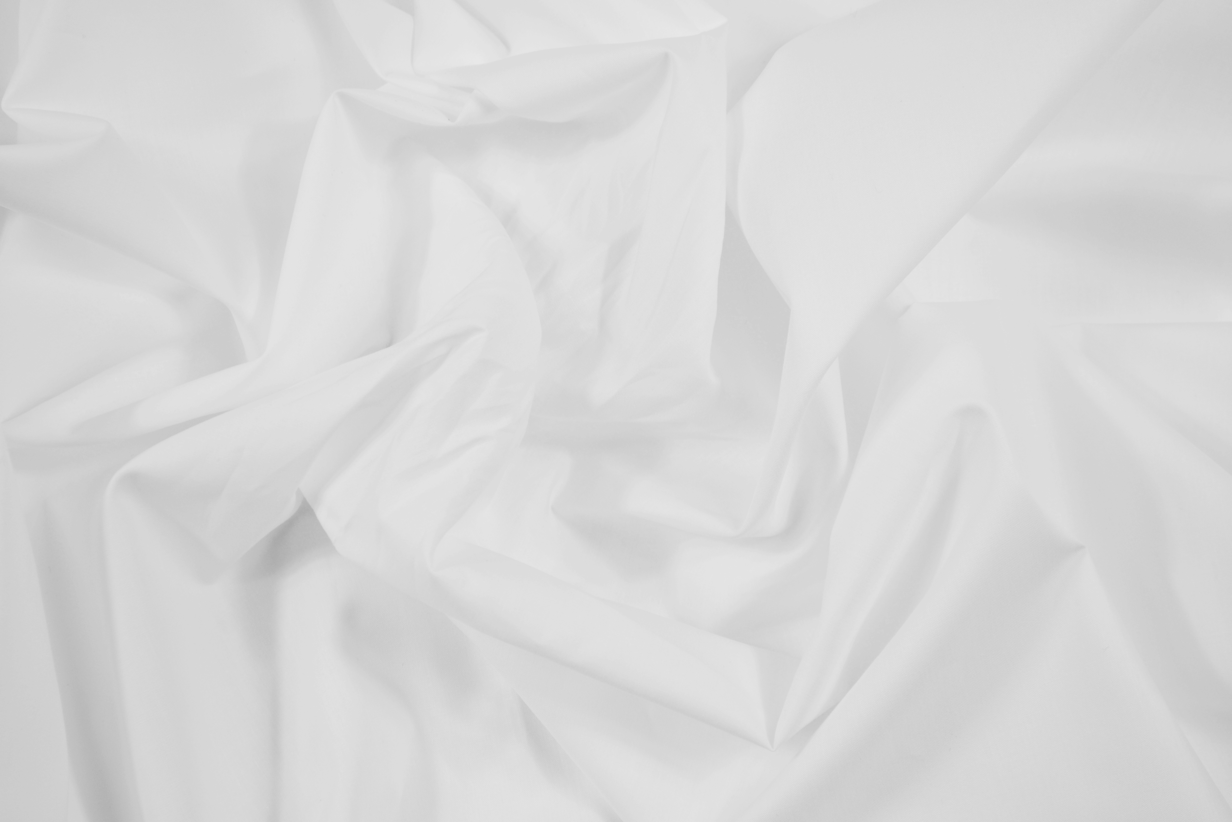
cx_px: 616
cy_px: 411
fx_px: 2823
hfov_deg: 24.6
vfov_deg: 16.6
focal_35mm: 82
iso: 100
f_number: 6.3
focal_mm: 55
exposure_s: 1/25
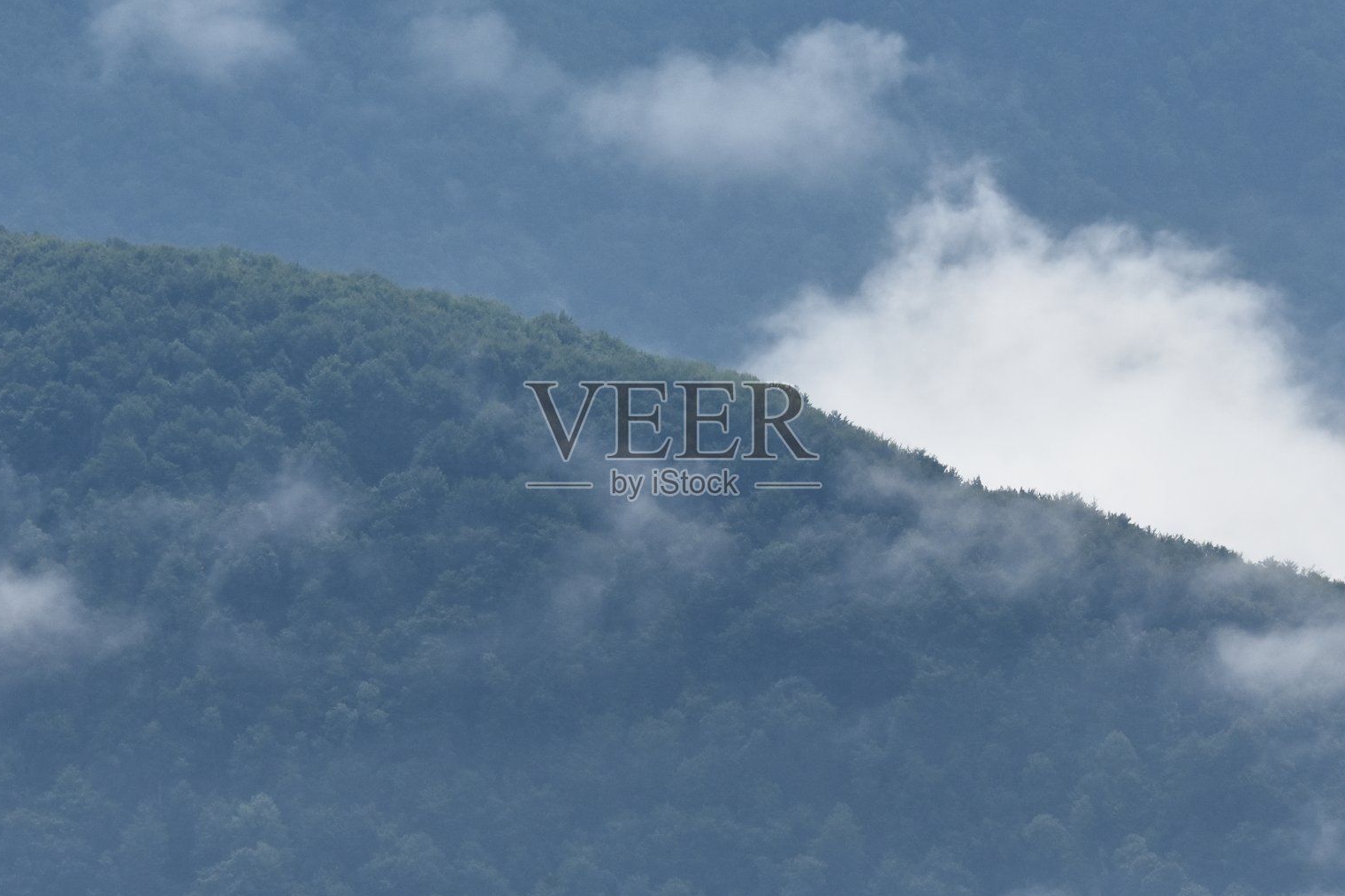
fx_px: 18866
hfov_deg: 4.1
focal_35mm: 505
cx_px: 673
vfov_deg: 2.7
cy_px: 442
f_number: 8
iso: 1000
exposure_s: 1/4000
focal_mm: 320
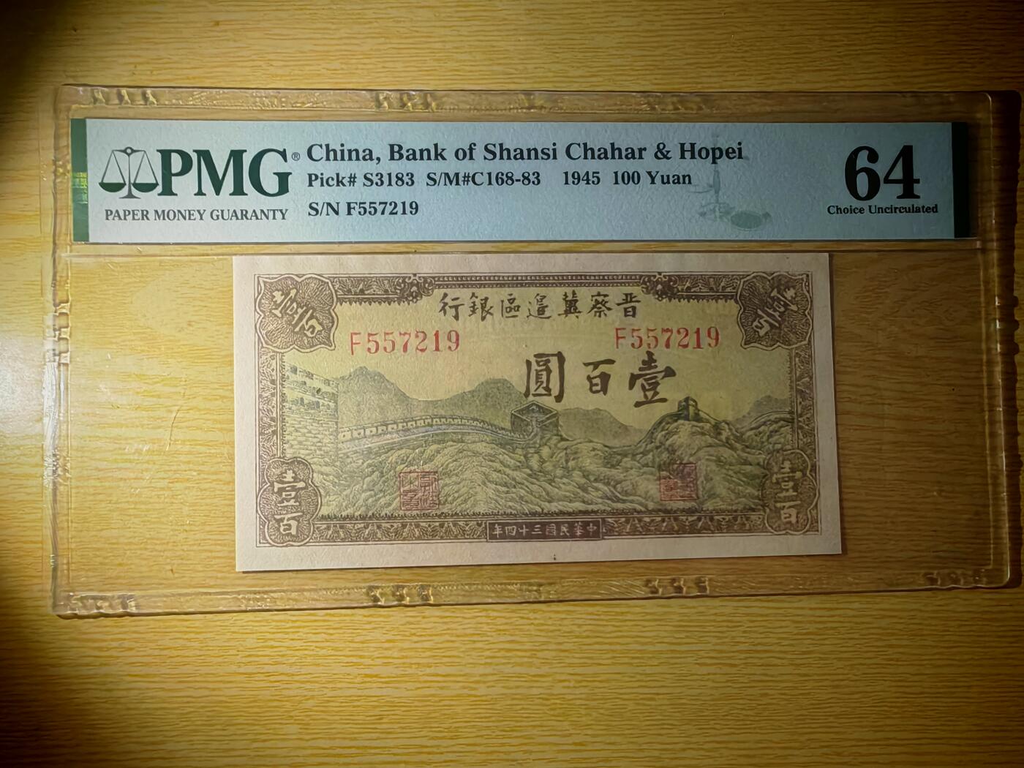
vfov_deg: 53.1
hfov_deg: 67.3
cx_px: 512
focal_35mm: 26
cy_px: 384
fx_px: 769
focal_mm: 1.82
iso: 500
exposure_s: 1/50
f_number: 2
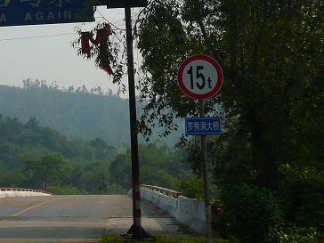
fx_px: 945
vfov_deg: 14.4
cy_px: -9
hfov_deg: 18.7
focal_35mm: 101
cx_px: -29
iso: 100
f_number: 10
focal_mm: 7.5
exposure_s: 1/250
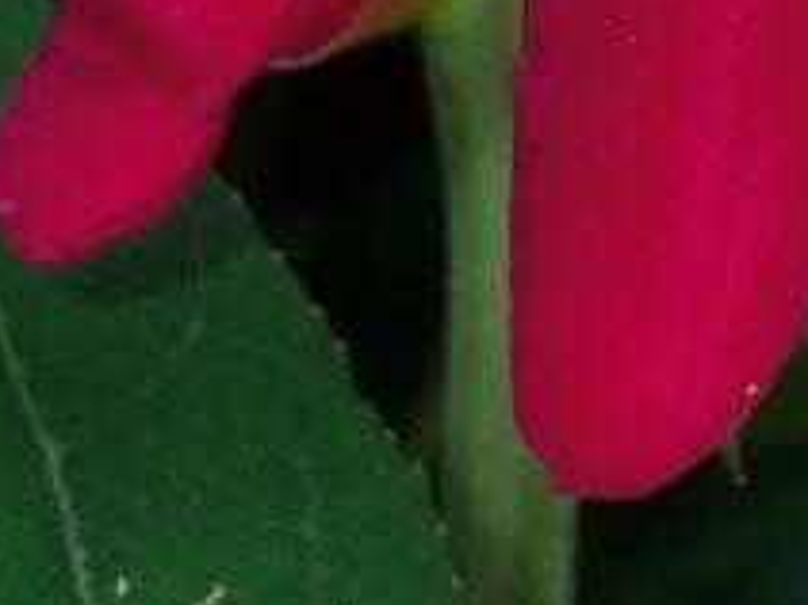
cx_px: 735
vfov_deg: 3.3
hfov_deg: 4.5
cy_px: -860
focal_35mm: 443
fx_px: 10335
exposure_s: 1/160
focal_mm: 14.62
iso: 200
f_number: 5.6
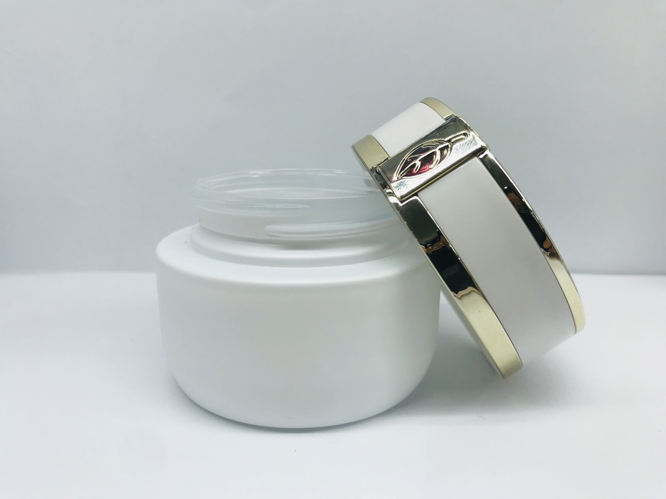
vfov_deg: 49.7
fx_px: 539
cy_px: 250
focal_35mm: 28
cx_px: 333
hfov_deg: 63.4
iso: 20
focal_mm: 3.99
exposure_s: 1/377
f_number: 1.8
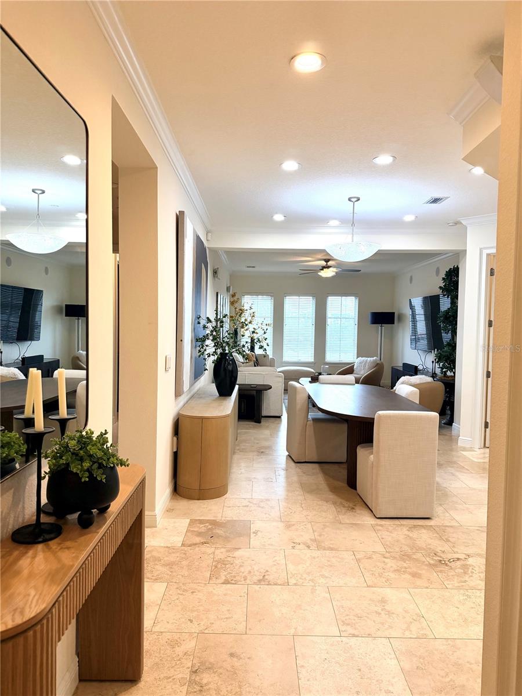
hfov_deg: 56.8
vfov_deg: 71.6
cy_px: 348
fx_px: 483
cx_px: 261
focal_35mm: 24
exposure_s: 1/212
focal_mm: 6.76
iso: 200
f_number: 1.78
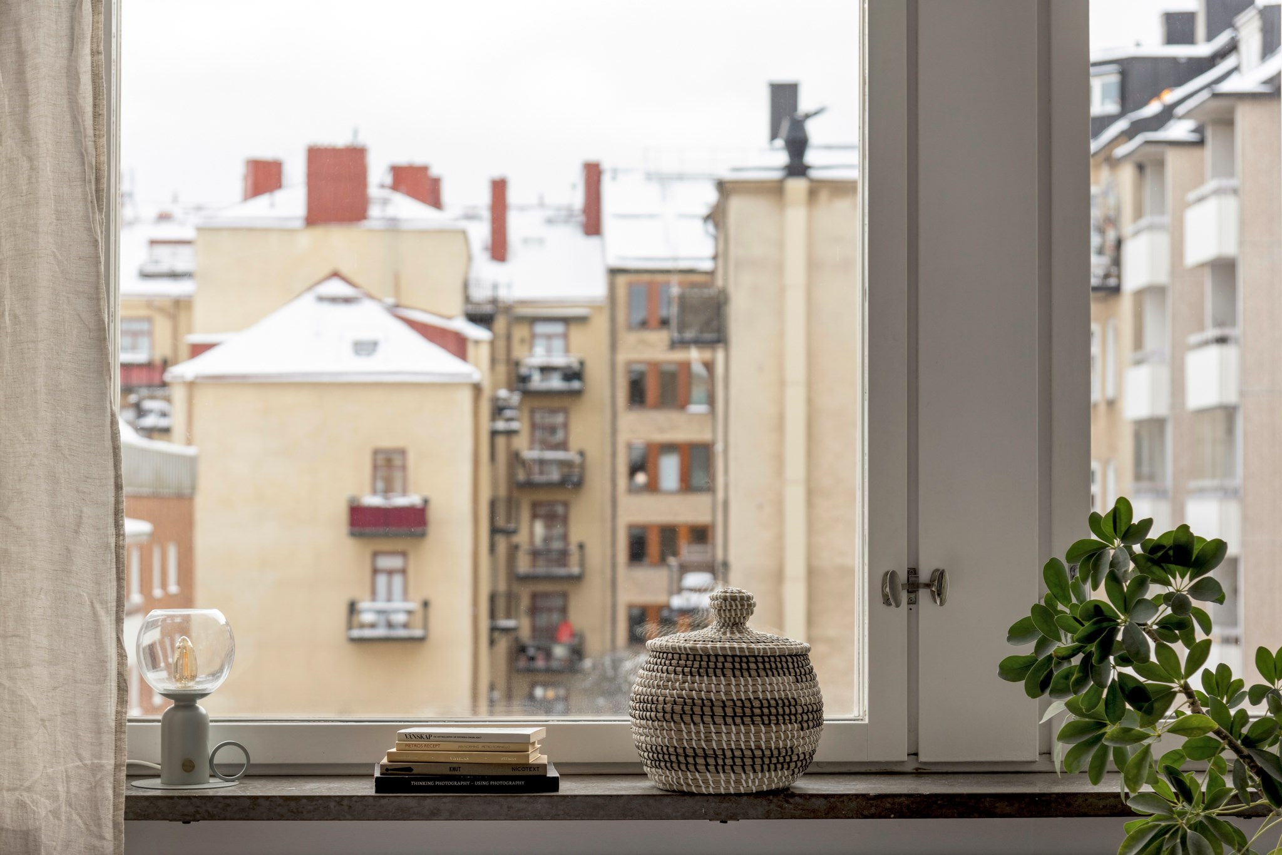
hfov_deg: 30.5
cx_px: 641
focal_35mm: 66
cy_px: 428
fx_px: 2351
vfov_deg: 20.6
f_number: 5
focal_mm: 66
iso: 200
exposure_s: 1/40
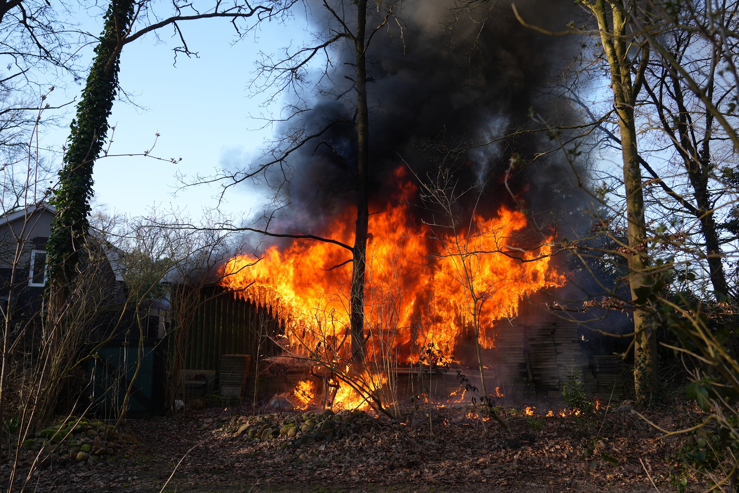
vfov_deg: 45.0
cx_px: 370
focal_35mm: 29
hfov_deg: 63.7
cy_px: 246
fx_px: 595
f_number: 4.5
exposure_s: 1/160
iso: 100
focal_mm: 29
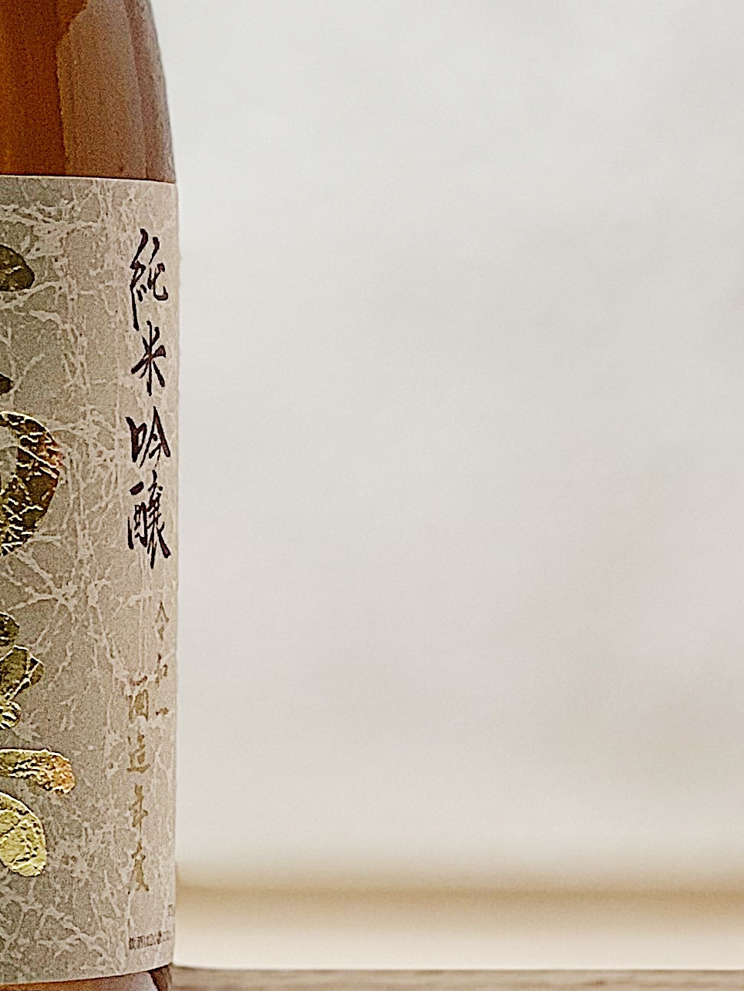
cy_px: 34
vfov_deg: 12.0
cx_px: -124
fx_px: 4670
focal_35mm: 163
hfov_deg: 9.0
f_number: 2.4
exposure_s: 1/95
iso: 125
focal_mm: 6
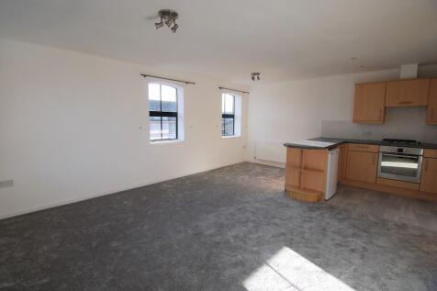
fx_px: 200
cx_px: 218
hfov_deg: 95.0
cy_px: 146
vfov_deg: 72.0
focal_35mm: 16
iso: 160
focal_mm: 11
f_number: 5.6
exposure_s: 1/125
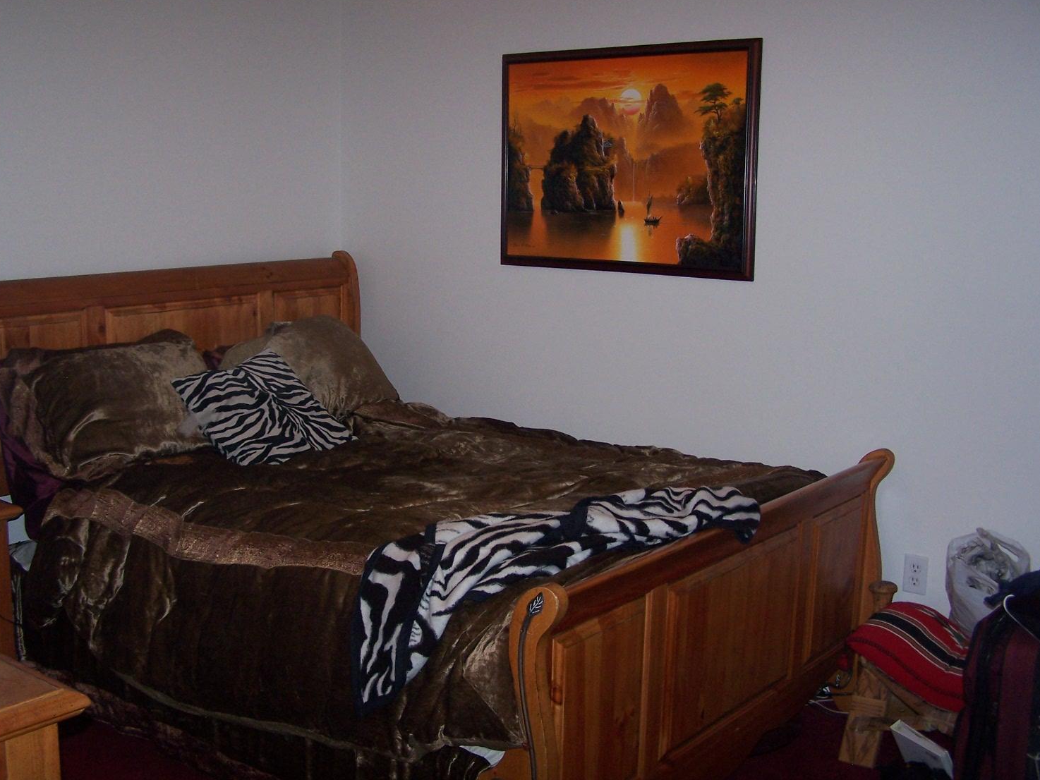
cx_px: 503
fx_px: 1202
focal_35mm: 40
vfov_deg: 36.0
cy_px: 401
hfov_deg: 46.8
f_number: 2.8
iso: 140
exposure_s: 1/60
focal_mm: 6.3
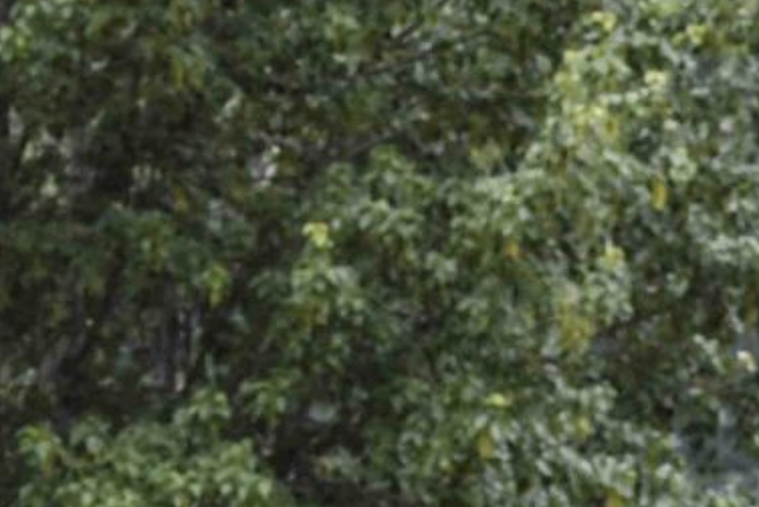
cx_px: 1665
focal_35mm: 544
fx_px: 11473
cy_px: 1653
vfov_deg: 2.5
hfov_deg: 3.7
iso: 1600
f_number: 10
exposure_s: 1/800
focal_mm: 80
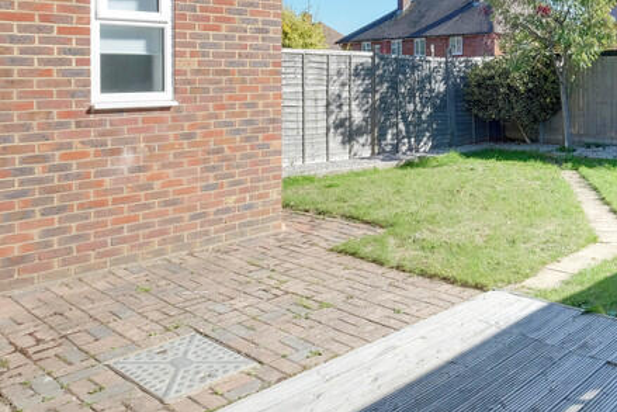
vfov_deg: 36.6
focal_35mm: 35
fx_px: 600
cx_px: 495
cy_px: 85
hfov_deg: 51.0
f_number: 9
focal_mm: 10
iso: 400
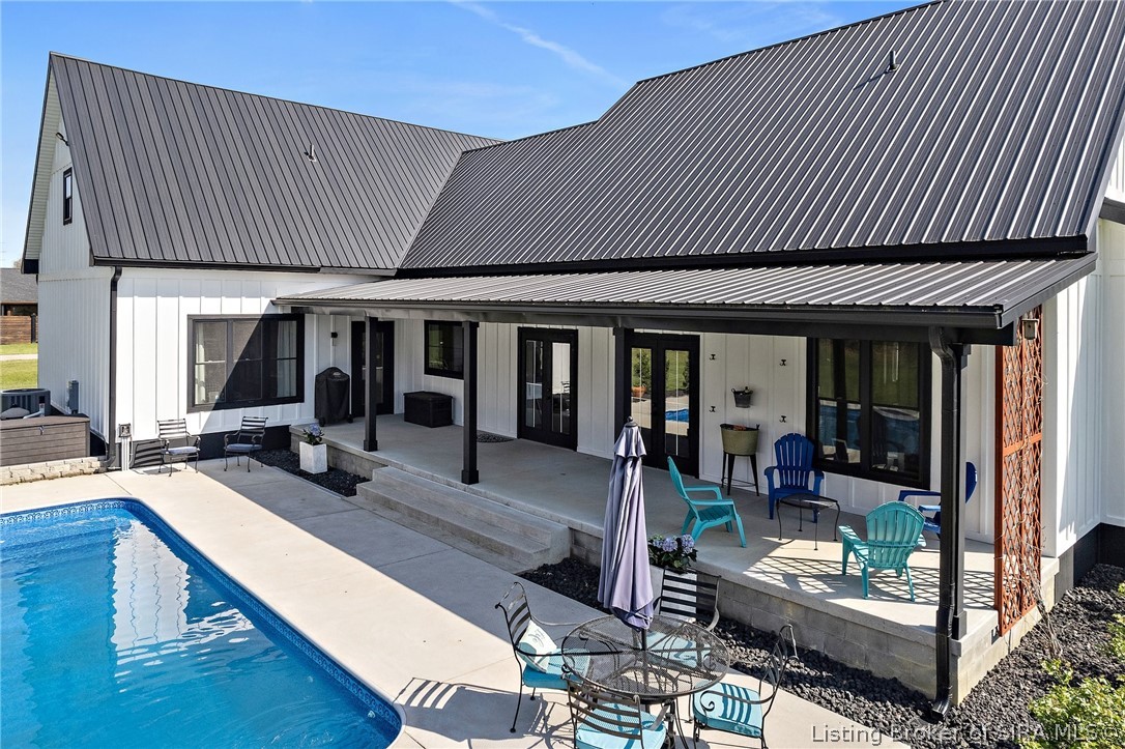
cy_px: 374
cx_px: 562
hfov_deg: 78.6
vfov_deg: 57.2
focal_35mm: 22
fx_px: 687
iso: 100
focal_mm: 8.38
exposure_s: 1/160
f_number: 2.8
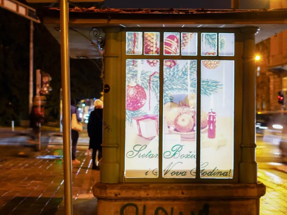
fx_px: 456
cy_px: 109
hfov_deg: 34.9
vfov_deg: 26.6
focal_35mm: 55
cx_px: 136
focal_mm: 50
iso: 640
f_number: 2.8
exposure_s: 1/10
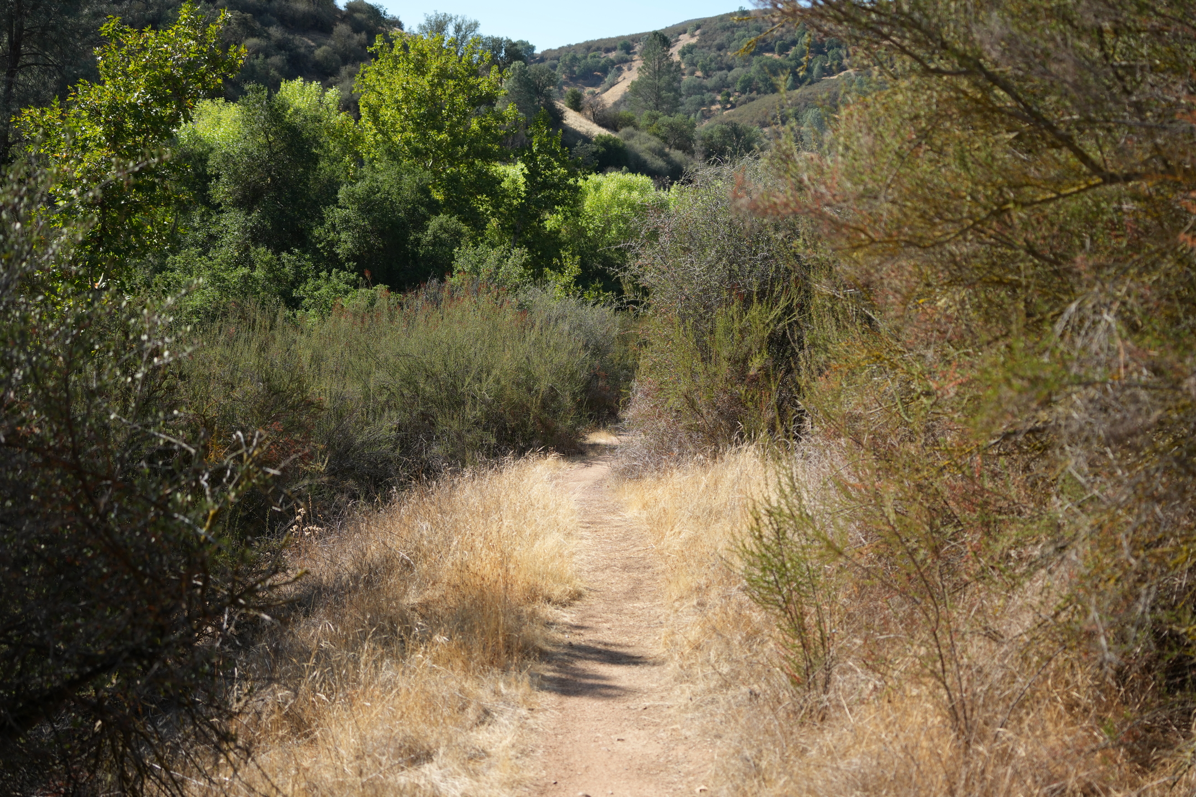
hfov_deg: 39.6
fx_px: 1661
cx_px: 598
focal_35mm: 50
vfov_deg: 27.0
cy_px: 398
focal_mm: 50
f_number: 4.5
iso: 250
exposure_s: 1/1000
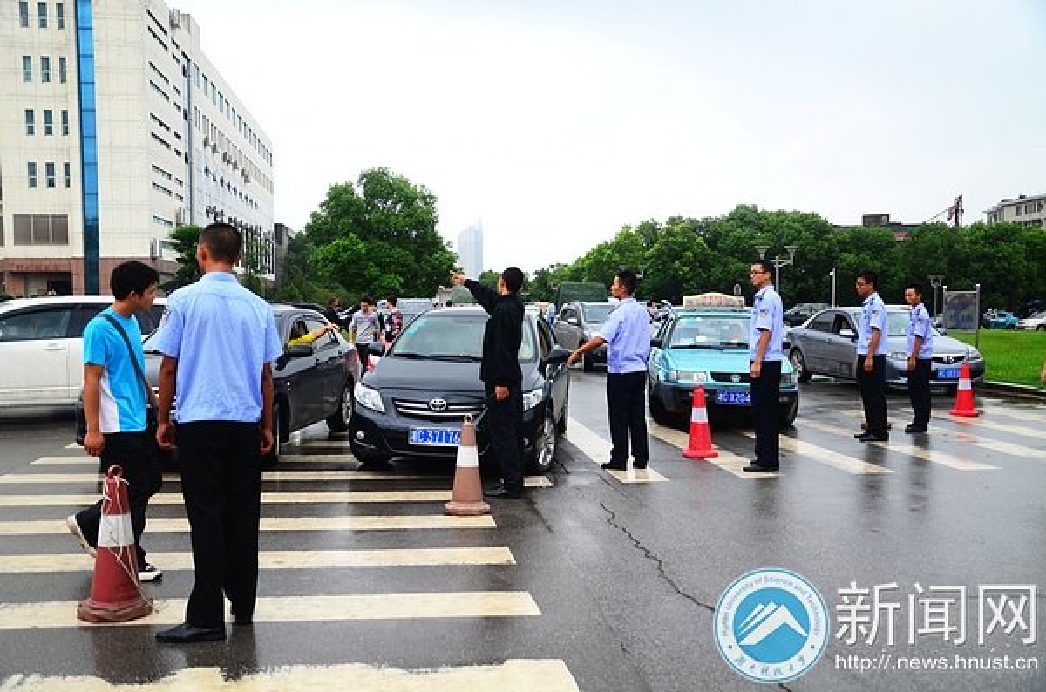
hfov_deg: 53.2
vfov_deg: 36.7
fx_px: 1044
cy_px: 346
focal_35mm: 36
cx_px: 523
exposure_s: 1/400
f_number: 5
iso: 400
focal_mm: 24
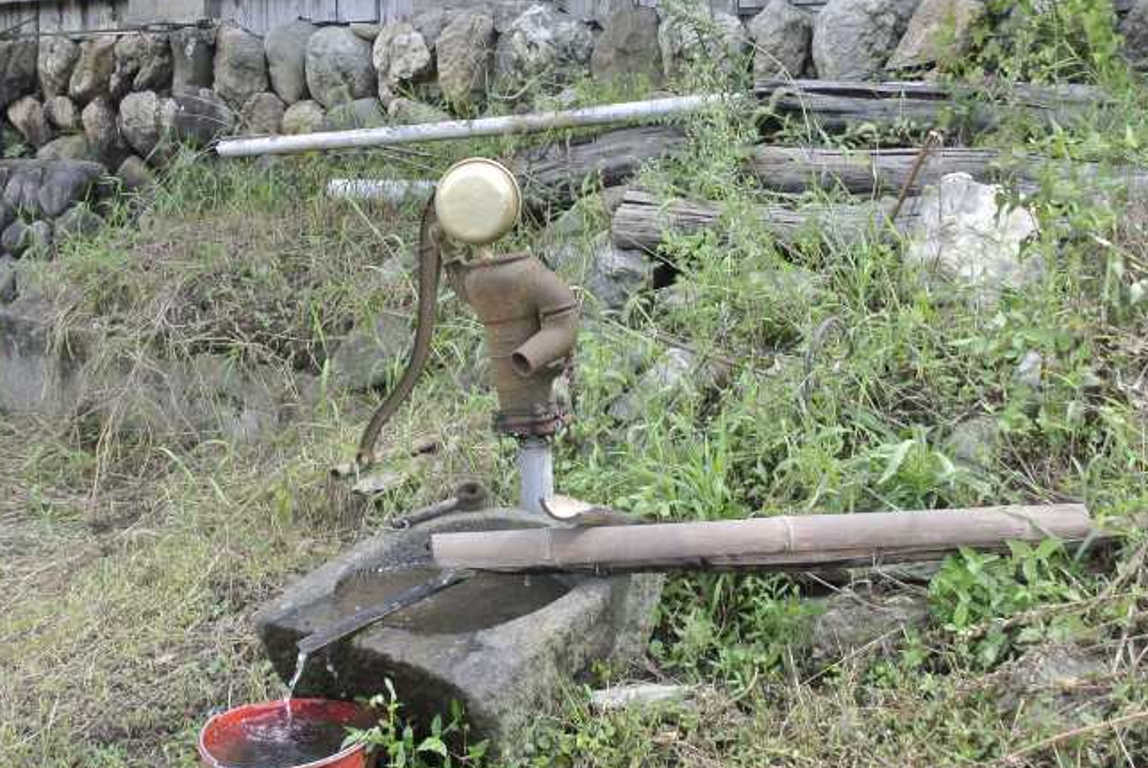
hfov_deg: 45.2
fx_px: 1372
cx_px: 470
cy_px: 512
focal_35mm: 43
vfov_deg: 31.0
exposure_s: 1/250
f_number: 3.5
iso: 100
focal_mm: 10
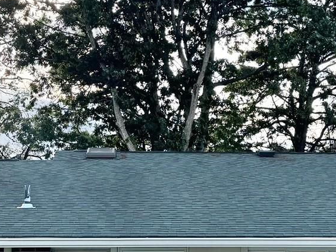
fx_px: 845
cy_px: 200
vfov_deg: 16.9
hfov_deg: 22.5
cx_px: 173
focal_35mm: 87
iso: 80
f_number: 1.78
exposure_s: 1/864
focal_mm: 6.76
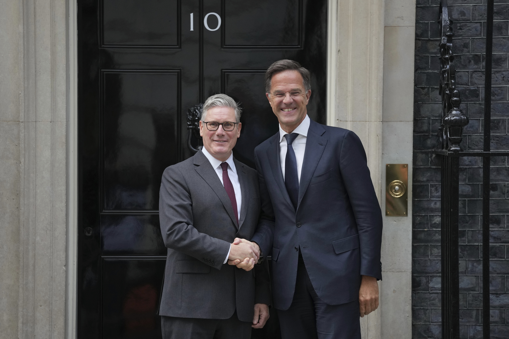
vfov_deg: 6.9
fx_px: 2827
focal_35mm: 200
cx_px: 254
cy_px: 170
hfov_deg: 10.3
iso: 1000
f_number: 2.8
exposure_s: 1/800
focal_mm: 200
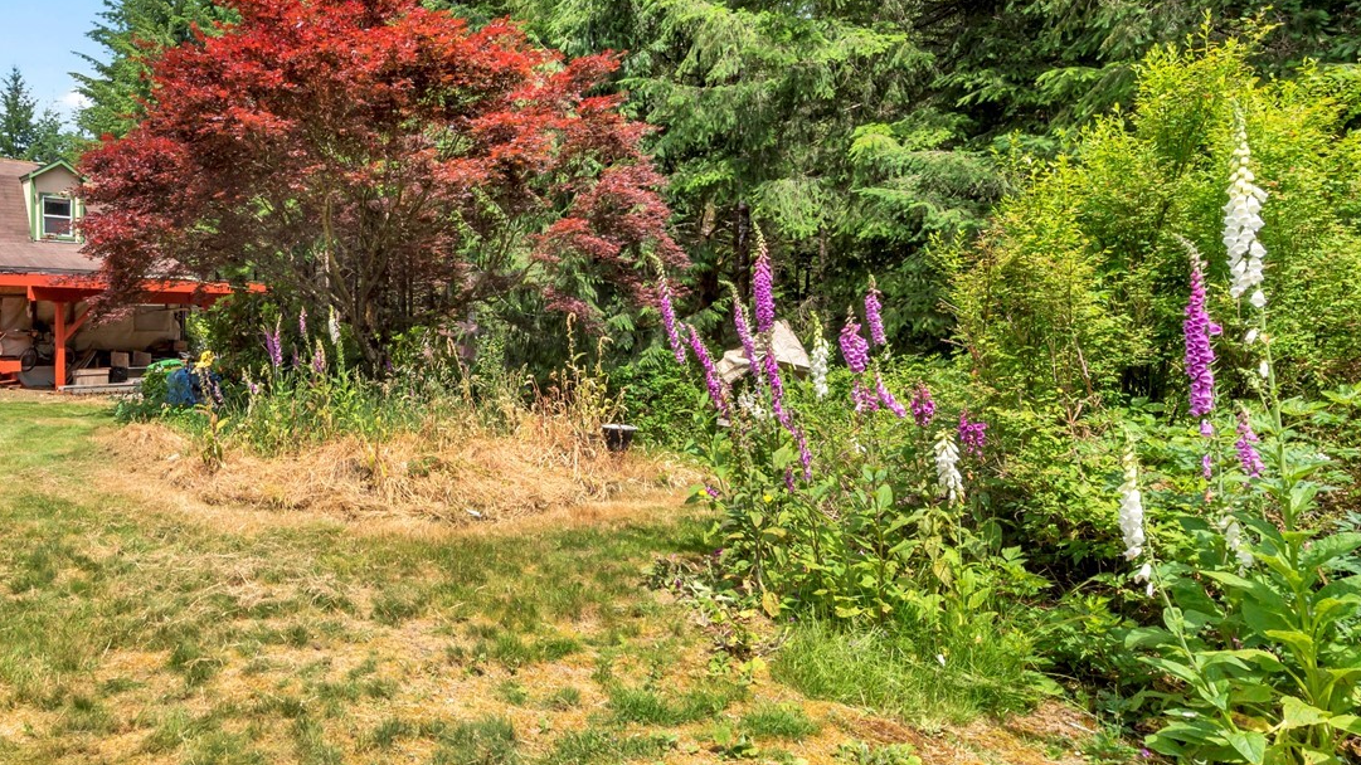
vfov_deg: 49.3
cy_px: 323
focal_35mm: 23
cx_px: 359
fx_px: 830
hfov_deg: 73.8
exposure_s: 1/250
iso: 200
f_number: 10
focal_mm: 14
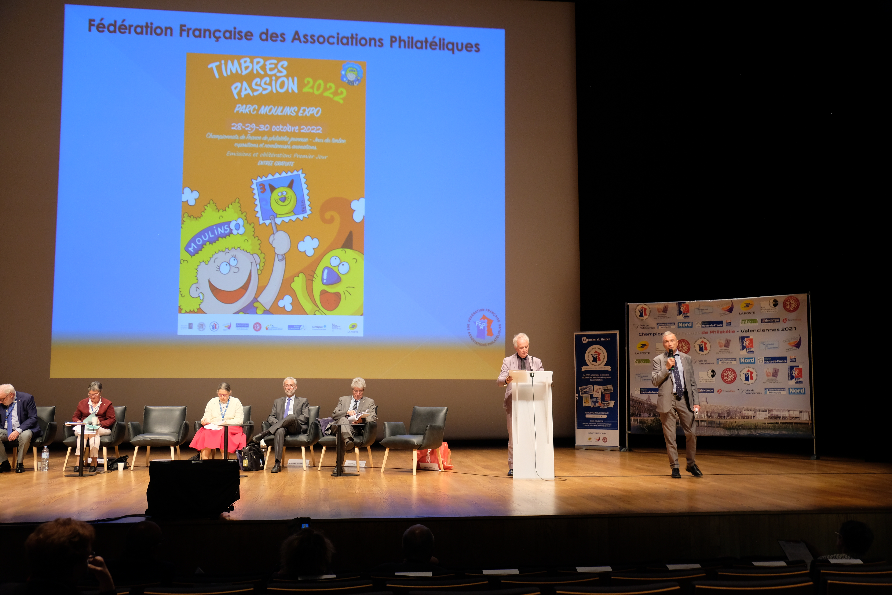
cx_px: 446
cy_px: 298
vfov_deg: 37.9
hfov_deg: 54.4
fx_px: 867
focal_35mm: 35
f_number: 4
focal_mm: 23.3
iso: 1000
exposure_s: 1/30
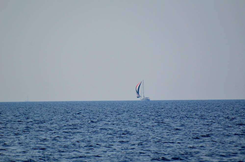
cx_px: 122
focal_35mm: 450
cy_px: 81
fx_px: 3055
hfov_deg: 4.6
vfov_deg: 3.0
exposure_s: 1/3200
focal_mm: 300
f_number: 5.6
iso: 400
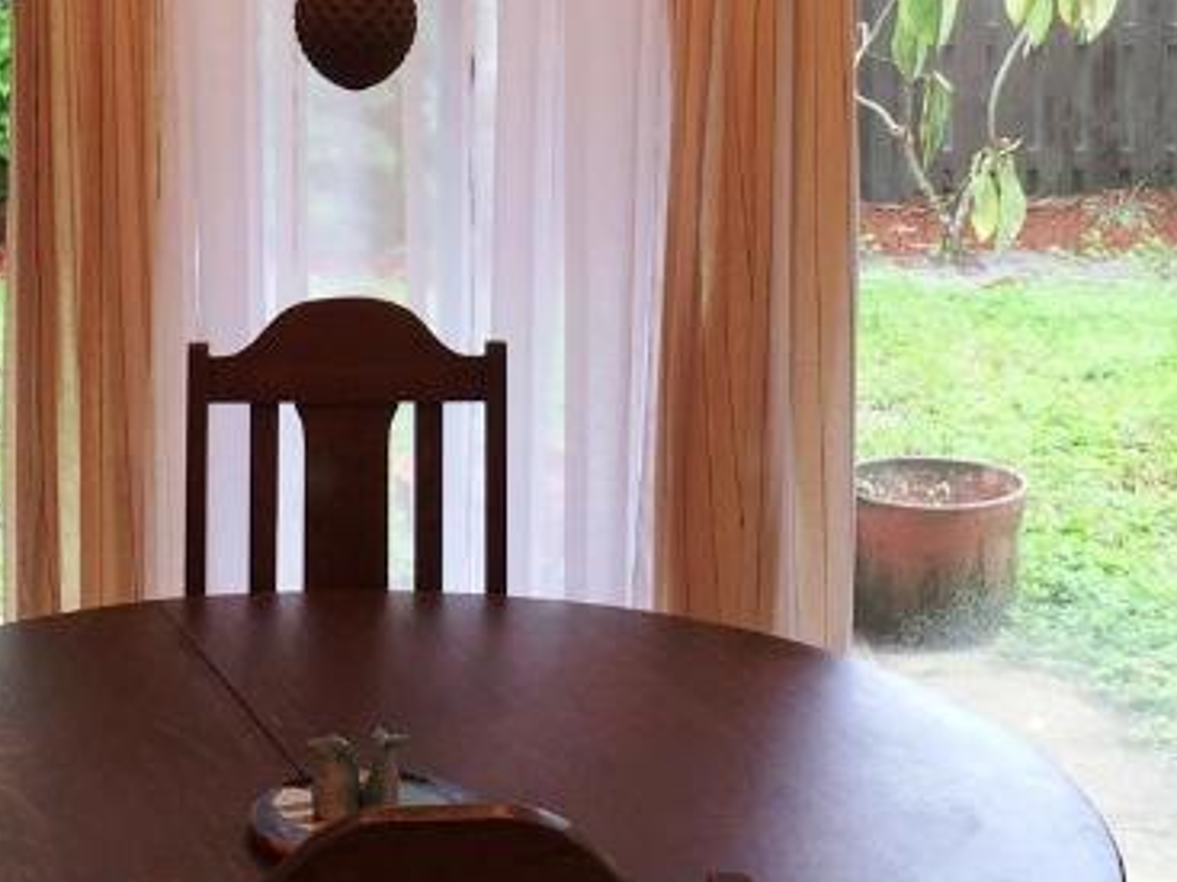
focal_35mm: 81
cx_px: 462
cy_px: 45
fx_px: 2753
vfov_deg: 17.8
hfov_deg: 24.1
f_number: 2.2
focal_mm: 4.15
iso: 32
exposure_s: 1/40
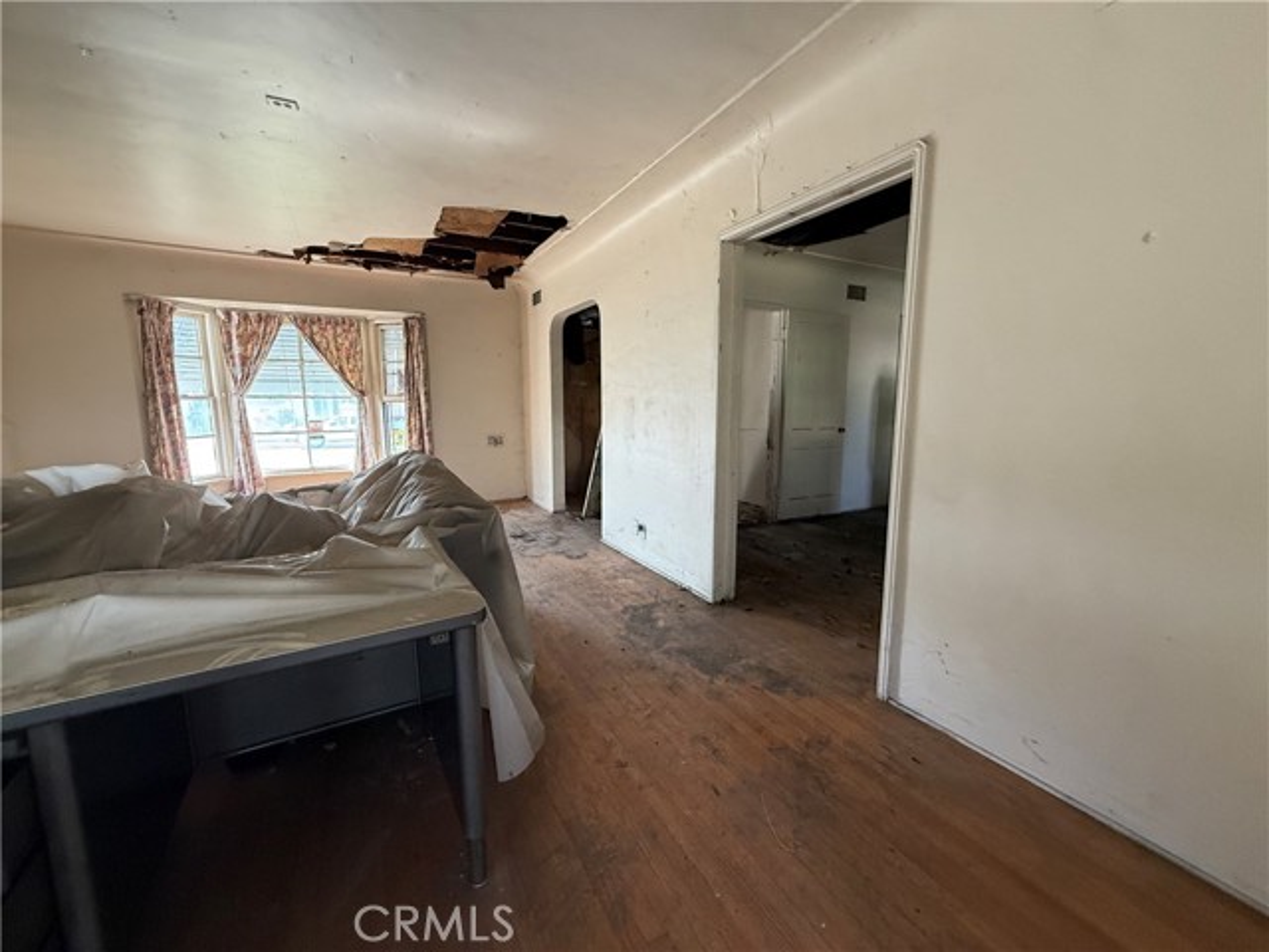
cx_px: 634
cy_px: 476
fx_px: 513
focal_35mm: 14
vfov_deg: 85.7
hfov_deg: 102.1
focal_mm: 2.22
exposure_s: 1/97
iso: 320
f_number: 2.2
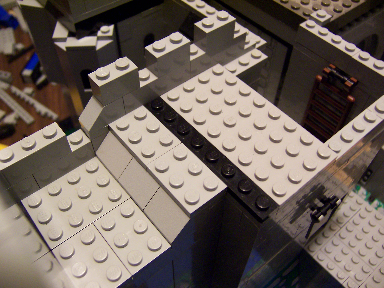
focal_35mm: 33
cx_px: 192
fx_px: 366
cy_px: 144
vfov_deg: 42.9
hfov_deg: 55.4
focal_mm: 5.5
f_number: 2.8
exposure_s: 1/10
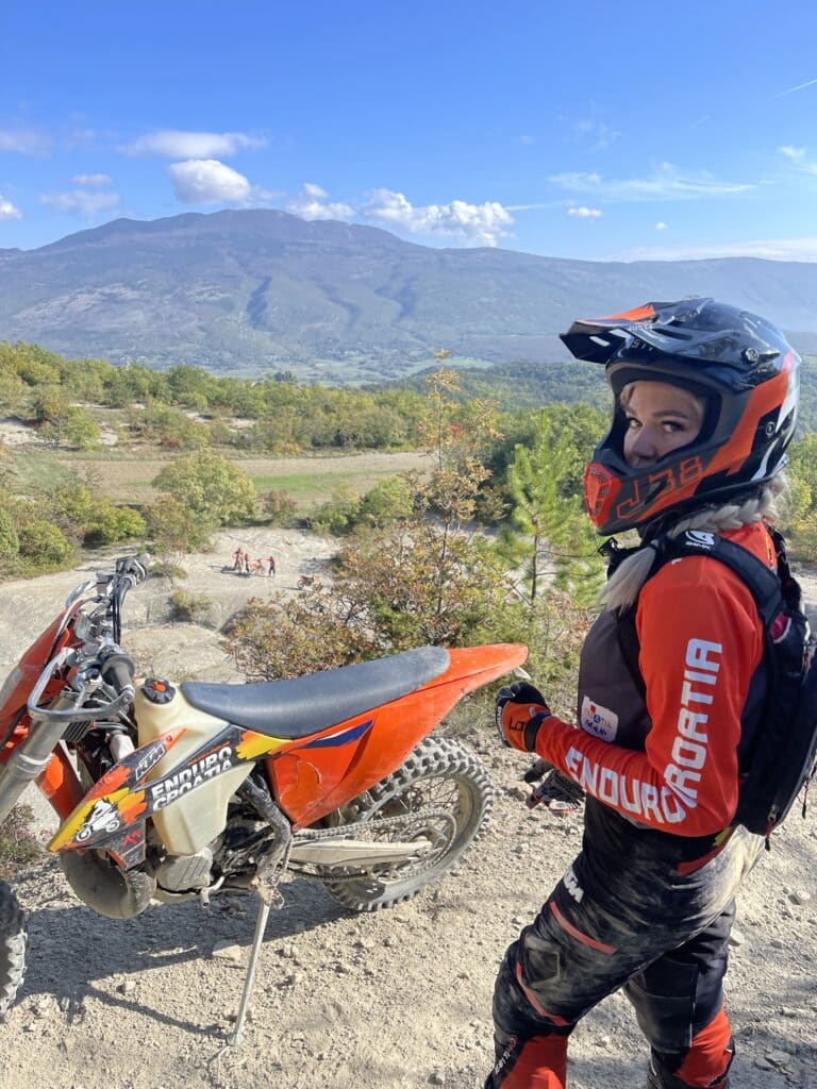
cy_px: 544
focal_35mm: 26
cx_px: 408
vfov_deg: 67.3
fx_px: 818
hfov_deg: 53.1
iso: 32
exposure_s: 1/2387
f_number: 1.6
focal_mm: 5.1
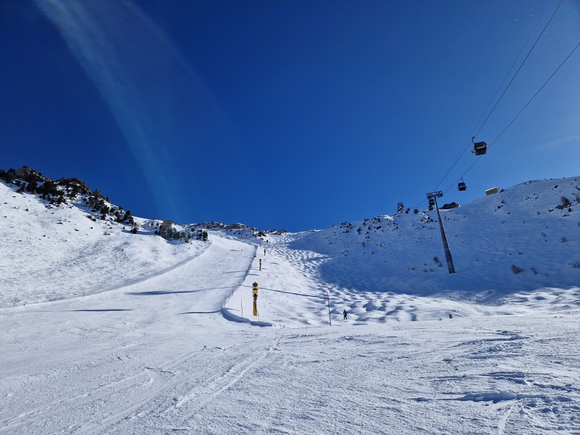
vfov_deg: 58.9
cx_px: 290
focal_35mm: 23
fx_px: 385
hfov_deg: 73.9
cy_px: 218
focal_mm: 5.4
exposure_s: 1/3816
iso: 50
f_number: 1.8
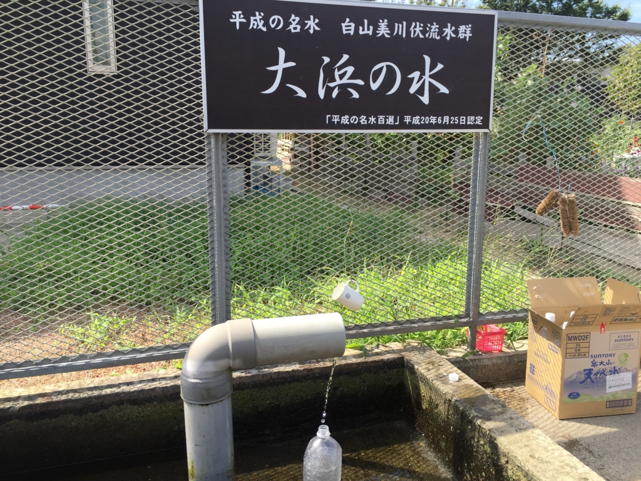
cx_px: 320
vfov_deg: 48.2
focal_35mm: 29
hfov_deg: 61.7
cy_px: 240
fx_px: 537
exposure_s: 1/791
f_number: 2.2
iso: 32
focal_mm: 4.15
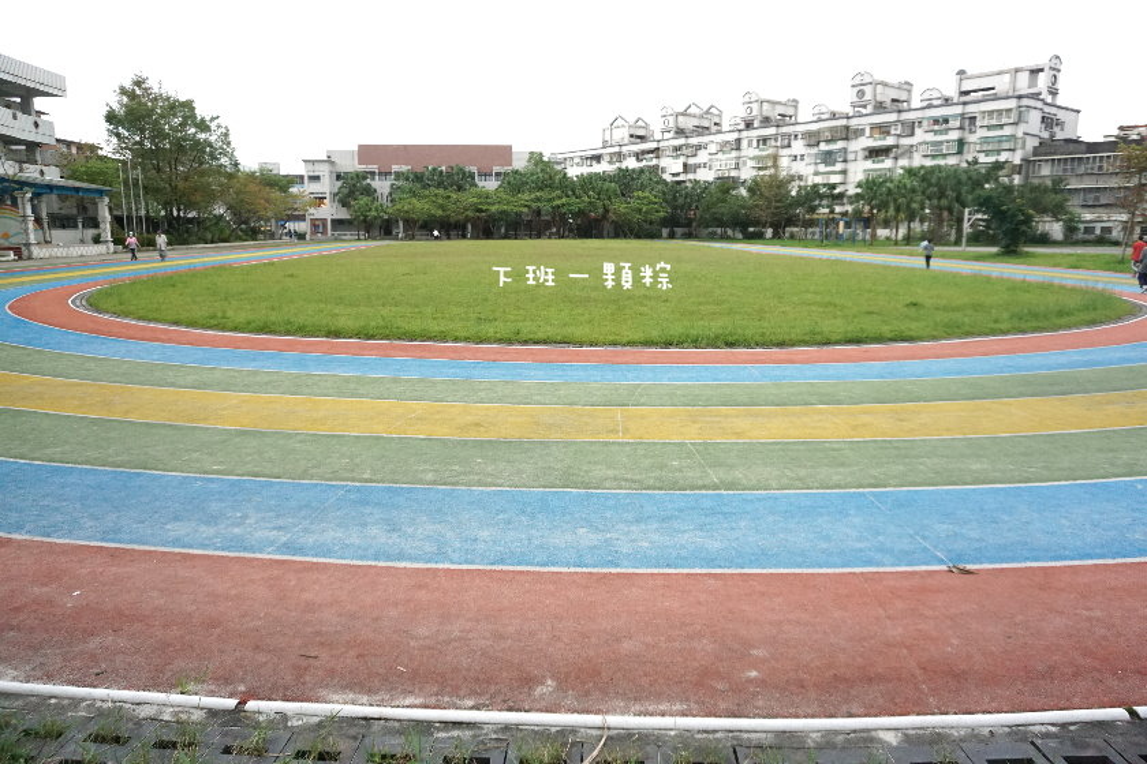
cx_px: 574
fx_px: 765
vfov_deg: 53.1
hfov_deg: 73.7
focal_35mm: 24
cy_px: 382
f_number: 3.5
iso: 1250
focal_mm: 16
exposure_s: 1/1250
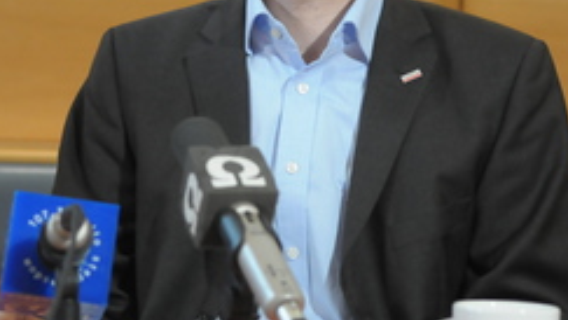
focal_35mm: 160
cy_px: -22
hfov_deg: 13.4
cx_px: 325
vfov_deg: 7.6
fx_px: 2411
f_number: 3.2
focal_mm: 55
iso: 1600
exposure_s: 1/125
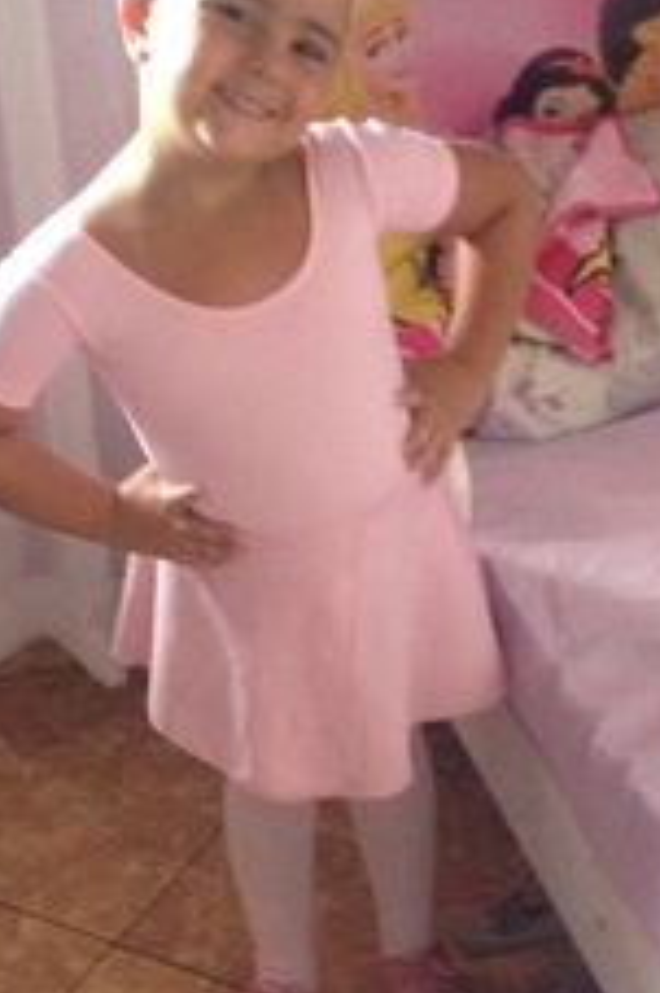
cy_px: 582
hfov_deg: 17.7
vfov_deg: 26.3
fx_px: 2121
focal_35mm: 77
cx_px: 385
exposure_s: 1/17
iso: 400
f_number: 2.4
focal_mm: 4.28
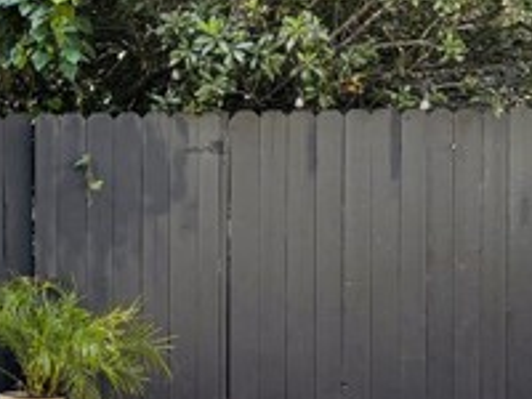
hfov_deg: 21.6
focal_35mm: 83
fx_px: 1276
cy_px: 229
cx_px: -128
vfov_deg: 17.8
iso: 50
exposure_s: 1/334
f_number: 1.6
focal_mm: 5.96
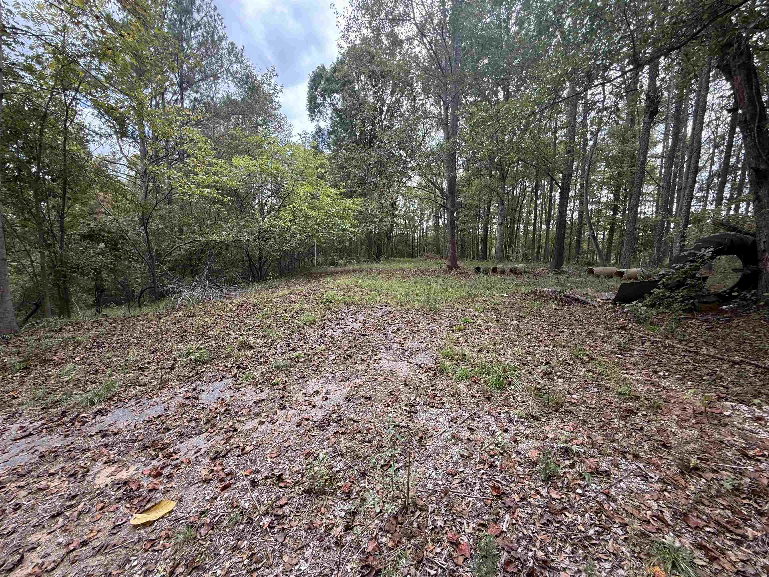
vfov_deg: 85.7
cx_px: 384
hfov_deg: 102.1
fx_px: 311
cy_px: 288
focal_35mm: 14
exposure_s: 1/148
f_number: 2.2
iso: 50
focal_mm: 2.22
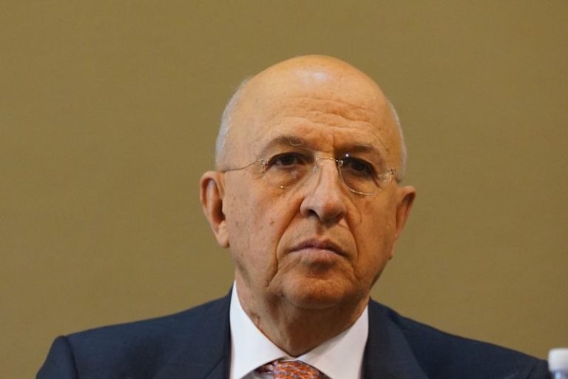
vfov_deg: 4.7
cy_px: 190
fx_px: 4654
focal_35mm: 295
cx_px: 284
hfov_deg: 7.0
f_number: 4
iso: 5000
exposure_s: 1/125
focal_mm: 197
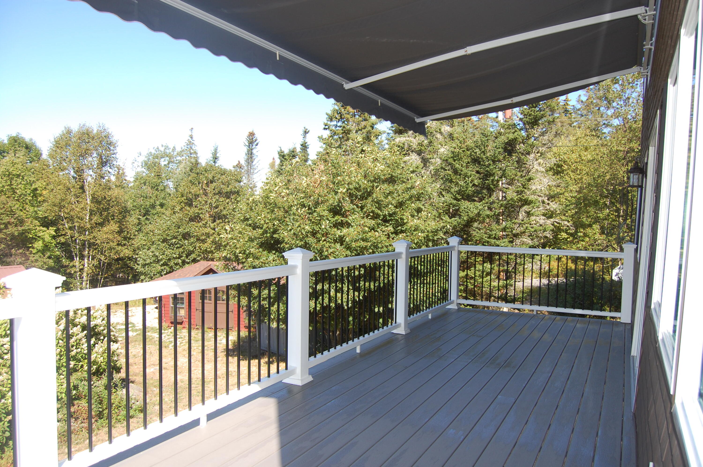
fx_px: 527
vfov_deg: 47.8
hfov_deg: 67.4
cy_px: 234
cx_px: 352
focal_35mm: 27
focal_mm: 18
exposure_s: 1/500
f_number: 5.6
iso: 250
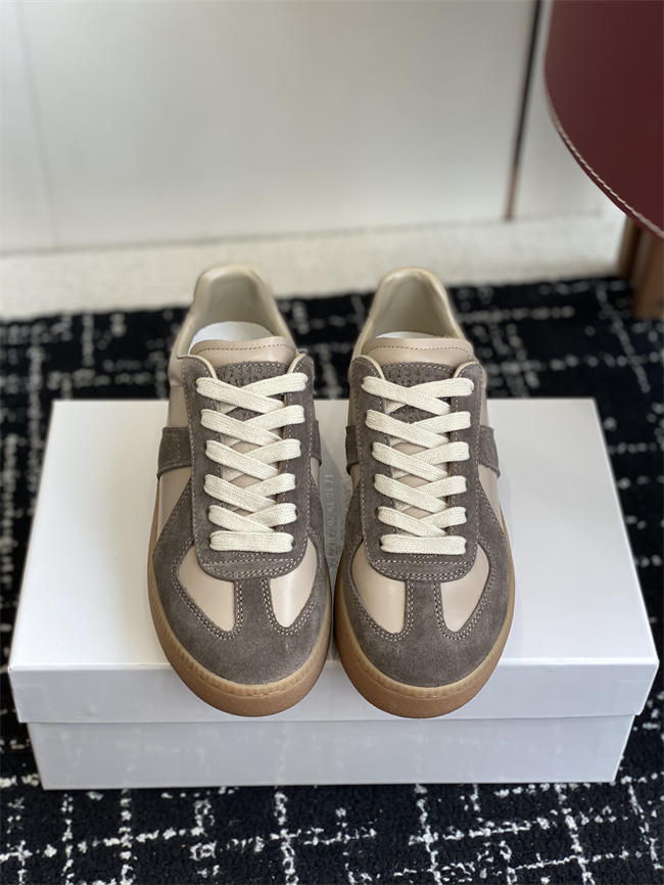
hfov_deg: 28.0
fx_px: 1329
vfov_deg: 36.8
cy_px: 442
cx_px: 332
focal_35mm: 52
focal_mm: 6
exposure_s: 1/122
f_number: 2
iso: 25
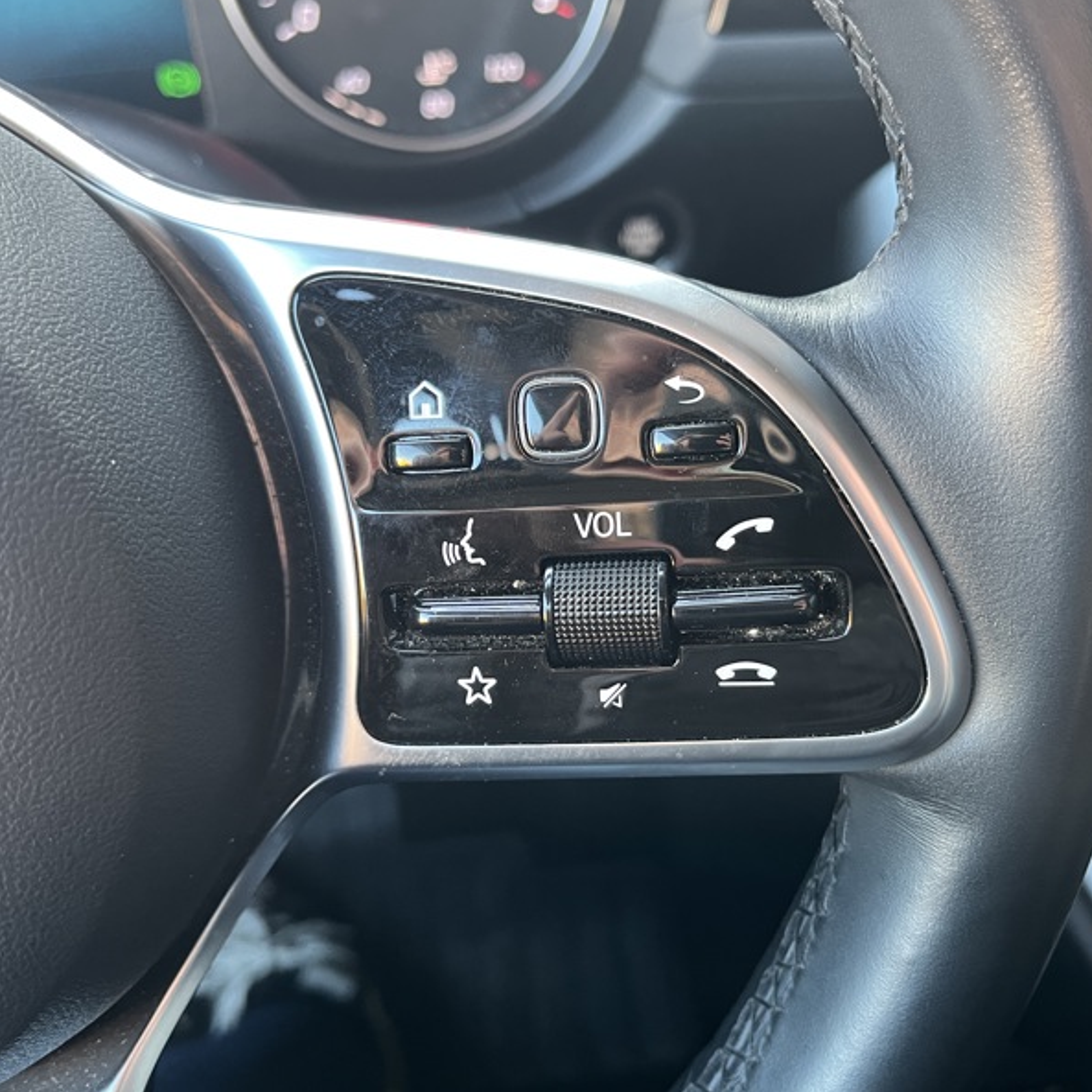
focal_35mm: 31
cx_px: 617
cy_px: 543
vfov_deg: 52.5
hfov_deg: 52.4
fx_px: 1106
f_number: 1.6
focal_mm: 5.1
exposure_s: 1/60
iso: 250
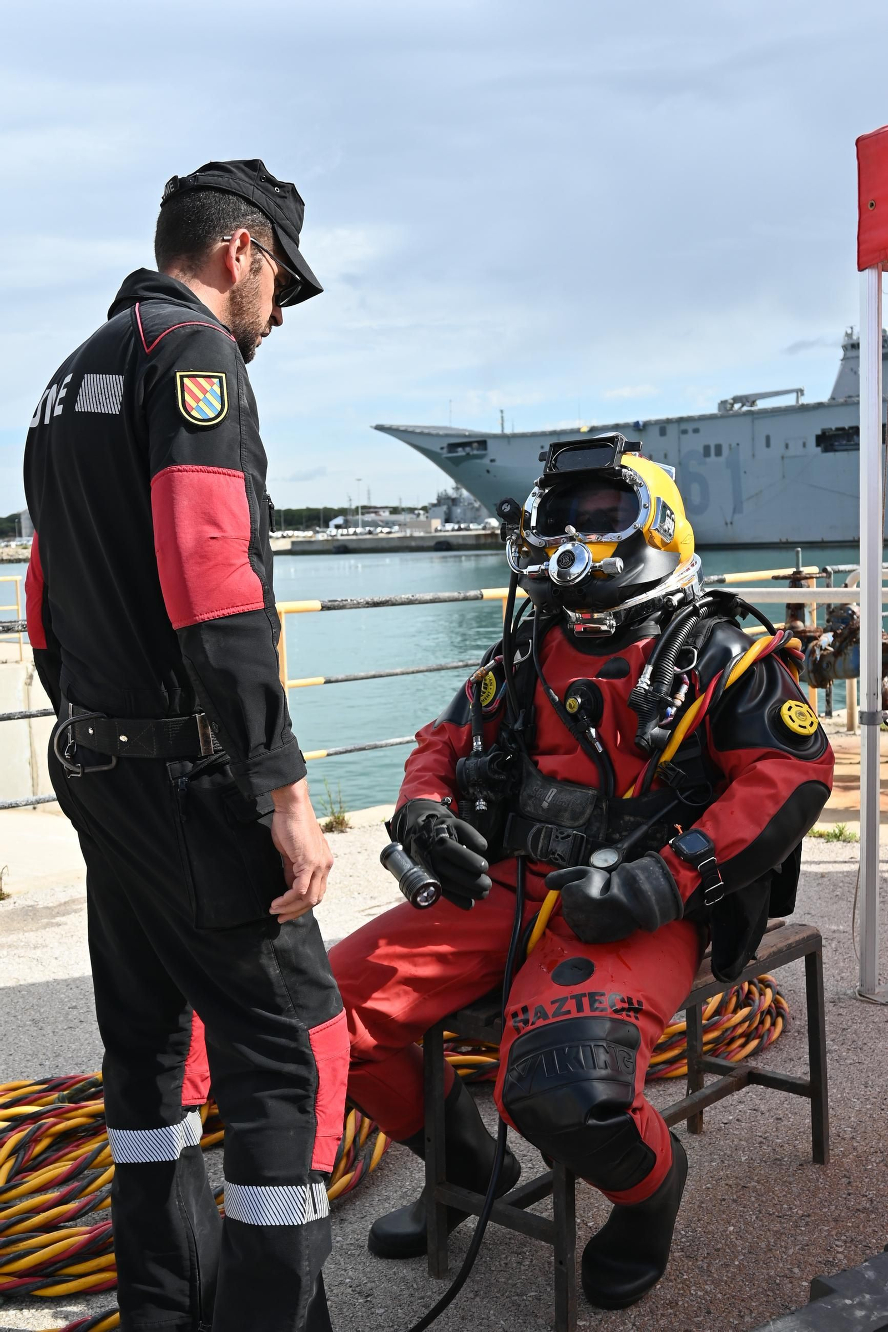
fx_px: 1406
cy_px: 666
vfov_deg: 50.7
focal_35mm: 38
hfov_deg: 35.1
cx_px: 444
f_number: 6.7
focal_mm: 25.5
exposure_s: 1/350
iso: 100
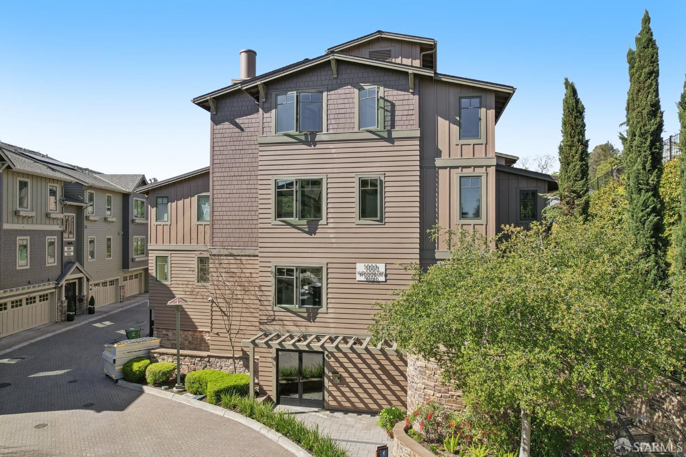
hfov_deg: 78.6
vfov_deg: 57.2
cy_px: 228
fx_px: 419
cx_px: 343
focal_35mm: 22
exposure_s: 1/160
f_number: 2.8
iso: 110
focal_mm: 8.4
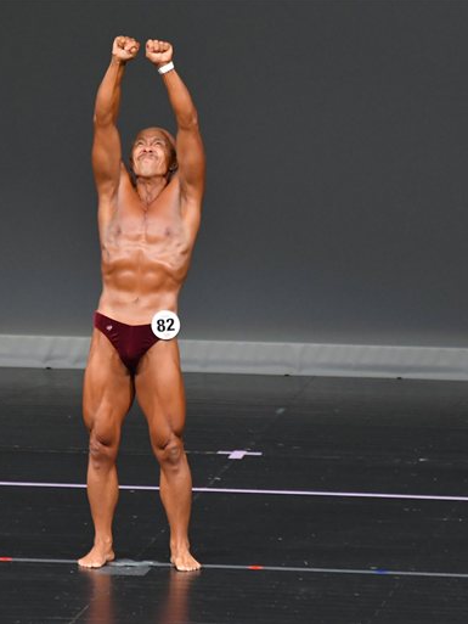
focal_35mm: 457
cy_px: 311
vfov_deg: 4.3
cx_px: 211
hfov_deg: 3.3
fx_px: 8235
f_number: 5.6
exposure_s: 1/400
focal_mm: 210
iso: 4000
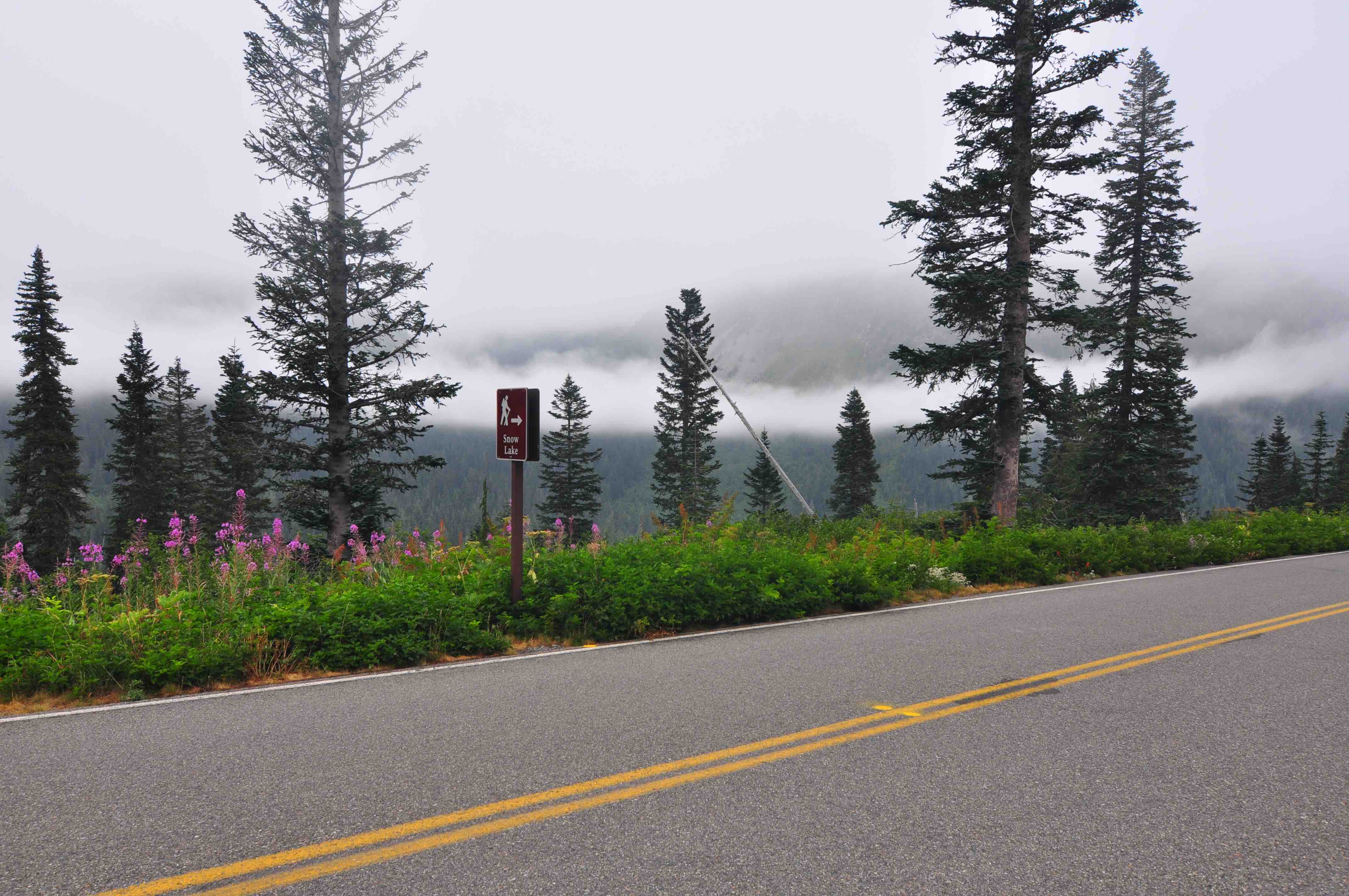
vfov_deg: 50.3
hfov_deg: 70.5
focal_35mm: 26
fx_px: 954
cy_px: 448
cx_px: 674
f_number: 8
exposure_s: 1/100
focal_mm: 17
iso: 200
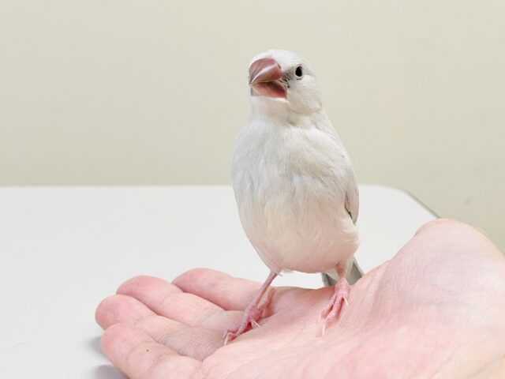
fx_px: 759
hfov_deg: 36.8
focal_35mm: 52
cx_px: 252
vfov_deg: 28.0
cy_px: 190
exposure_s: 1/99
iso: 80
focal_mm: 6
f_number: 2
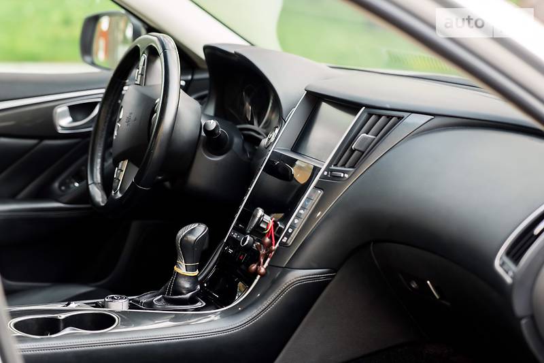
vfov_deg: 16.1
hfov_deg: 23.9
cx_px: 272
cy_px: 182
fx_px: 1284
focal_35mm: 85
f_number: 2.8
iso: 1000
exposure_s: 1/250
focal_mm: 85
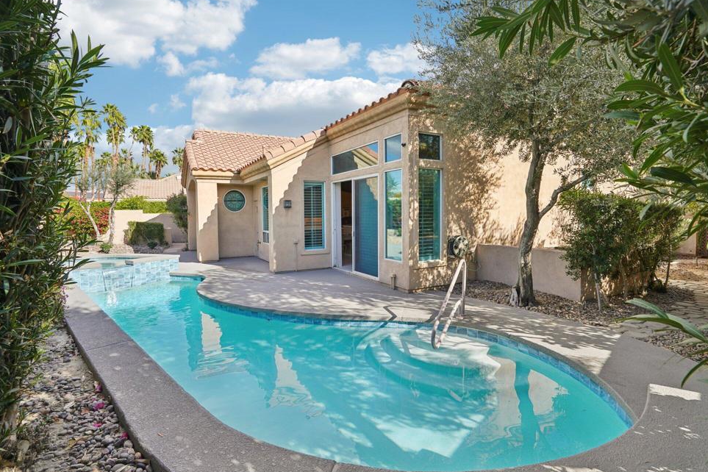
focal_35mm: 17
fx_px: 334
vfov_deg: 70.4
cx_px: 351
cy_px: 228
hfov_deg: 93.3
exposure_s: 1/125
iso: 100
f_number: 9
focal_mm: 16
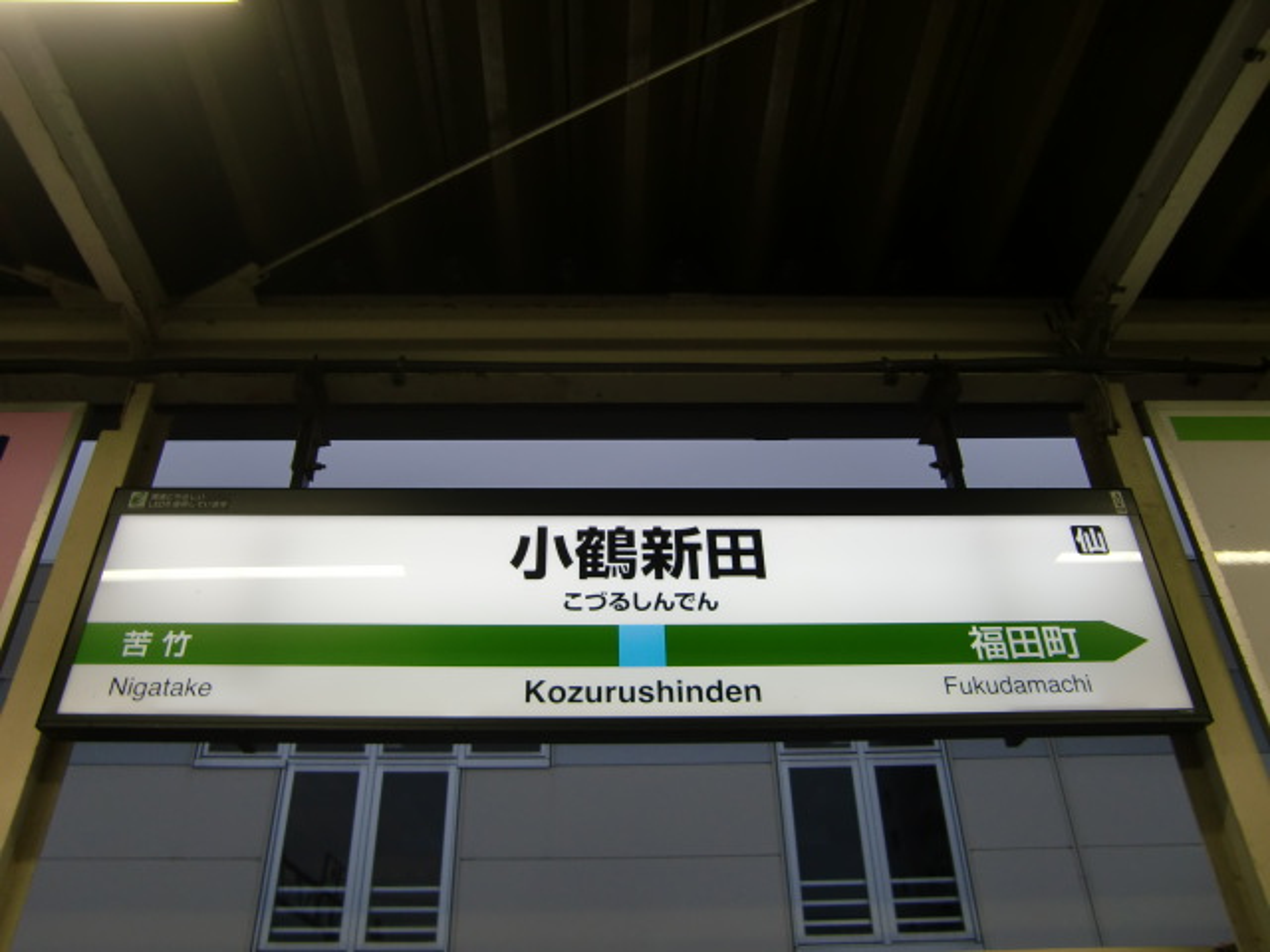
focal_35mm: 28
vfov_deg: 49.7
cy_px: 476
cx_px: 635
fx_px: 1027
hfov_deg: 63.4
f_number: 2.6
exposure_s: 1/80
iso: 64
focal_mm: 4.9
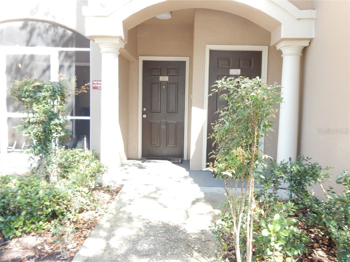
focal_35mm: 30
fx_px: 303
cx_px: 175
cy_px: 131
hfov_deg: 60.0
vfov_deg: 46.8
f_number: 4
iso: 125
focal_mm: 5.4
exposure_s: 1/60
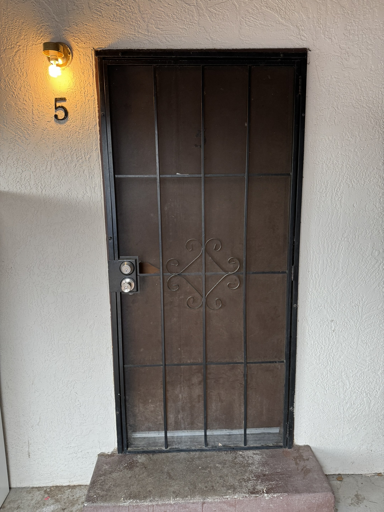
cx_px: 192
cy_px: 256
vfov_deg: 71.6
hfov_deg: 56.8
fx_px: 355
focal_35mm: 24
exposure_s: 1/120
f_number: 1.78
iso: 200
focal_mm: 6.86
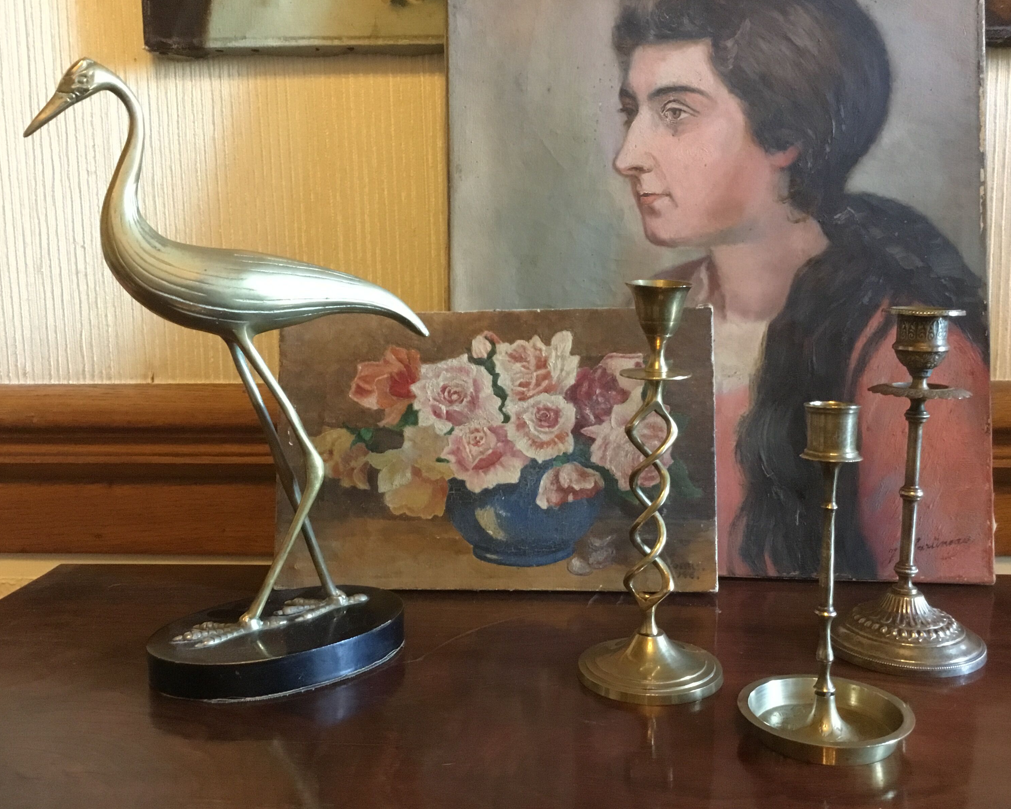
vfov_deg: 44.5
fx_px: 987
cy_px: 406
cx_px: 526
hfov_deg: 54.2
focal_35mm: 33
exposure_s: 1/17
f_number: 2.4
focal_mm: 3.3
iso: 500
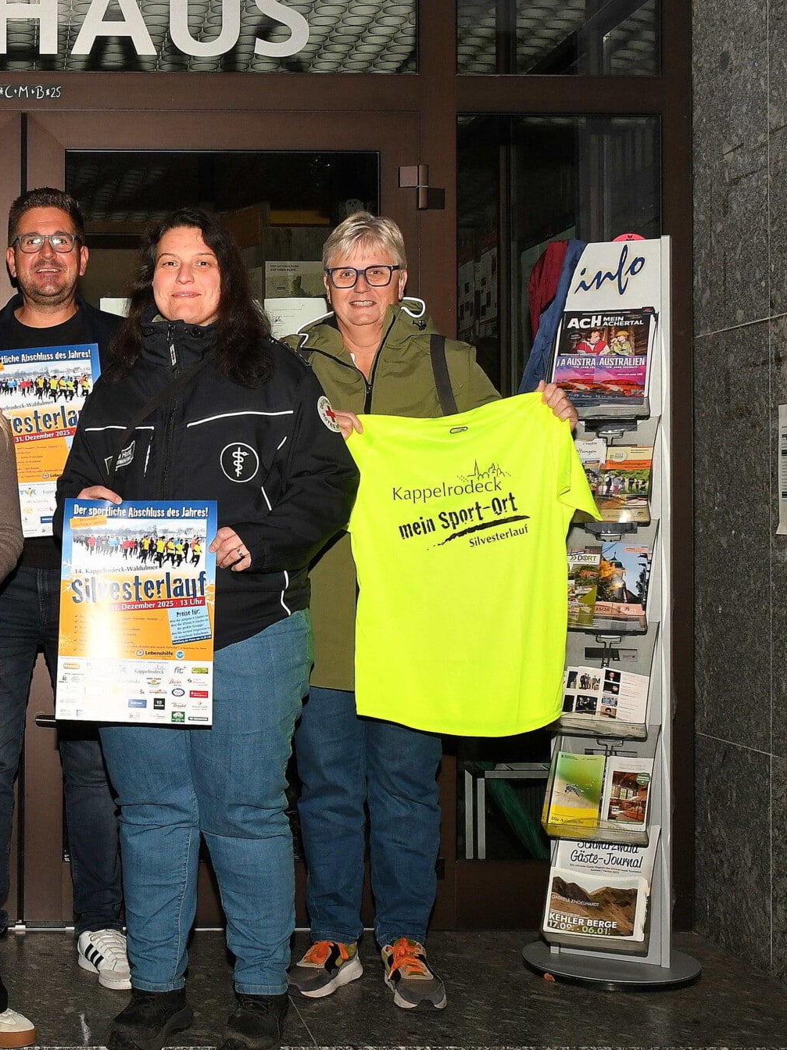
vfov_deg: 34.9
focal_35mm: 55
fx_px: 1668
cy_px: 487
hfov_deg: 25.5
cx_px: 35
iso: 800
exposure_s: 1/60
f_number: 7.1
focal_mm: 20
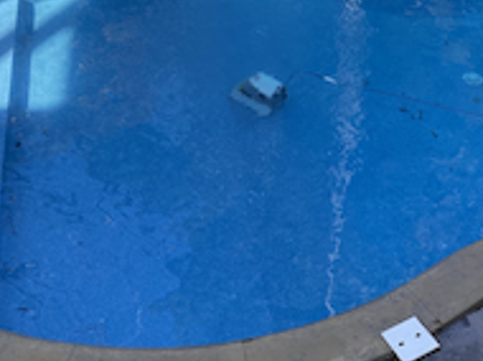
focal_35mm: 69
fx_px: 962
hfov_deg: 27.2
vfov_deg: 21.2
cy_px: 119
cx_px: 432
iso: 32
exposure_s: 1/651
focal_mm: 4.25
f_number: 1.8
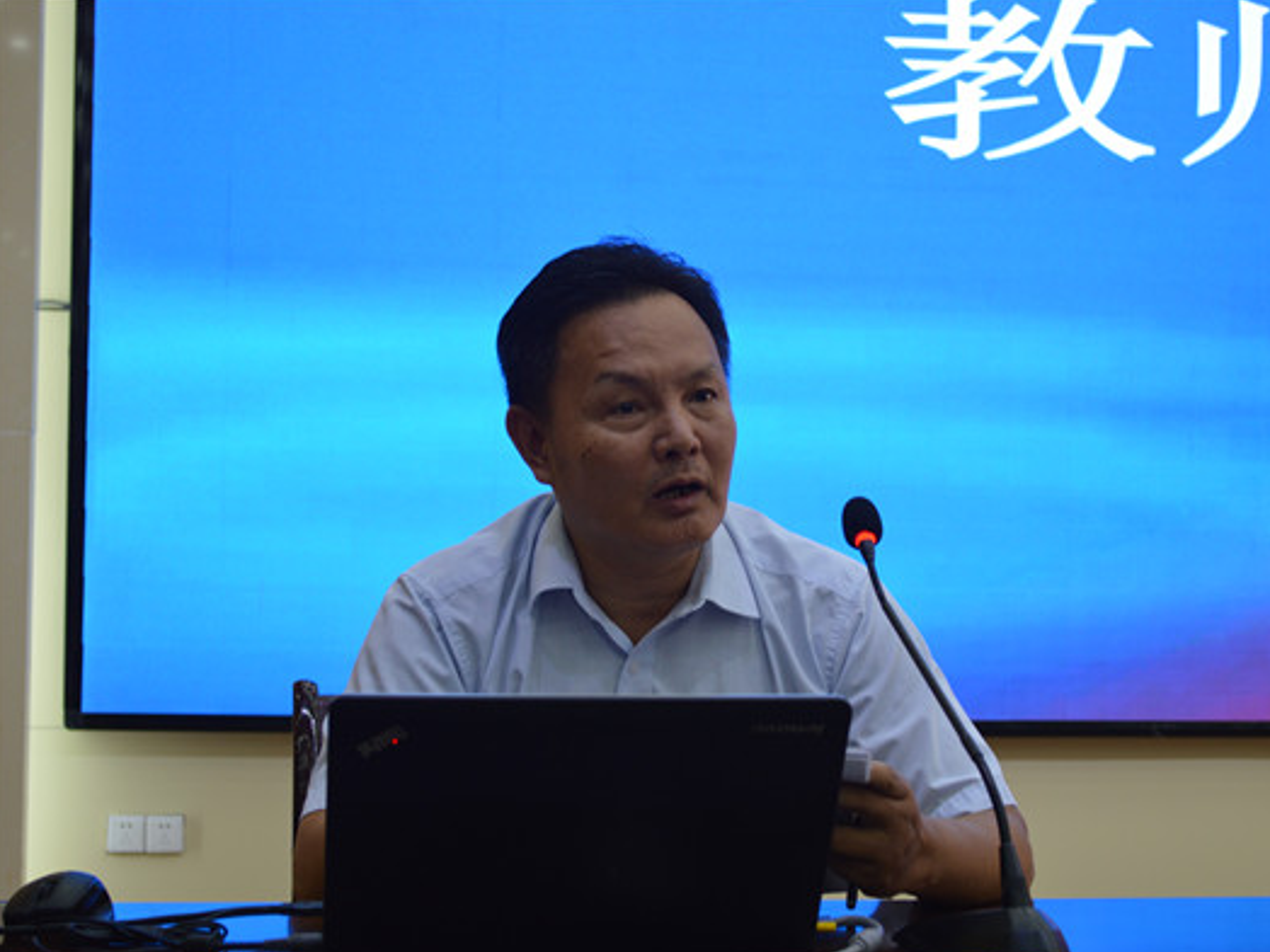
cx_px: 720
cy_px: 480
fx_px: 2421
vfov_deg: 22.3
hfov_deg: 29.4
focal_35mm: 66
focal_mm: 40
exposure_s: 1/50
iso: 400
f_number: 5.3
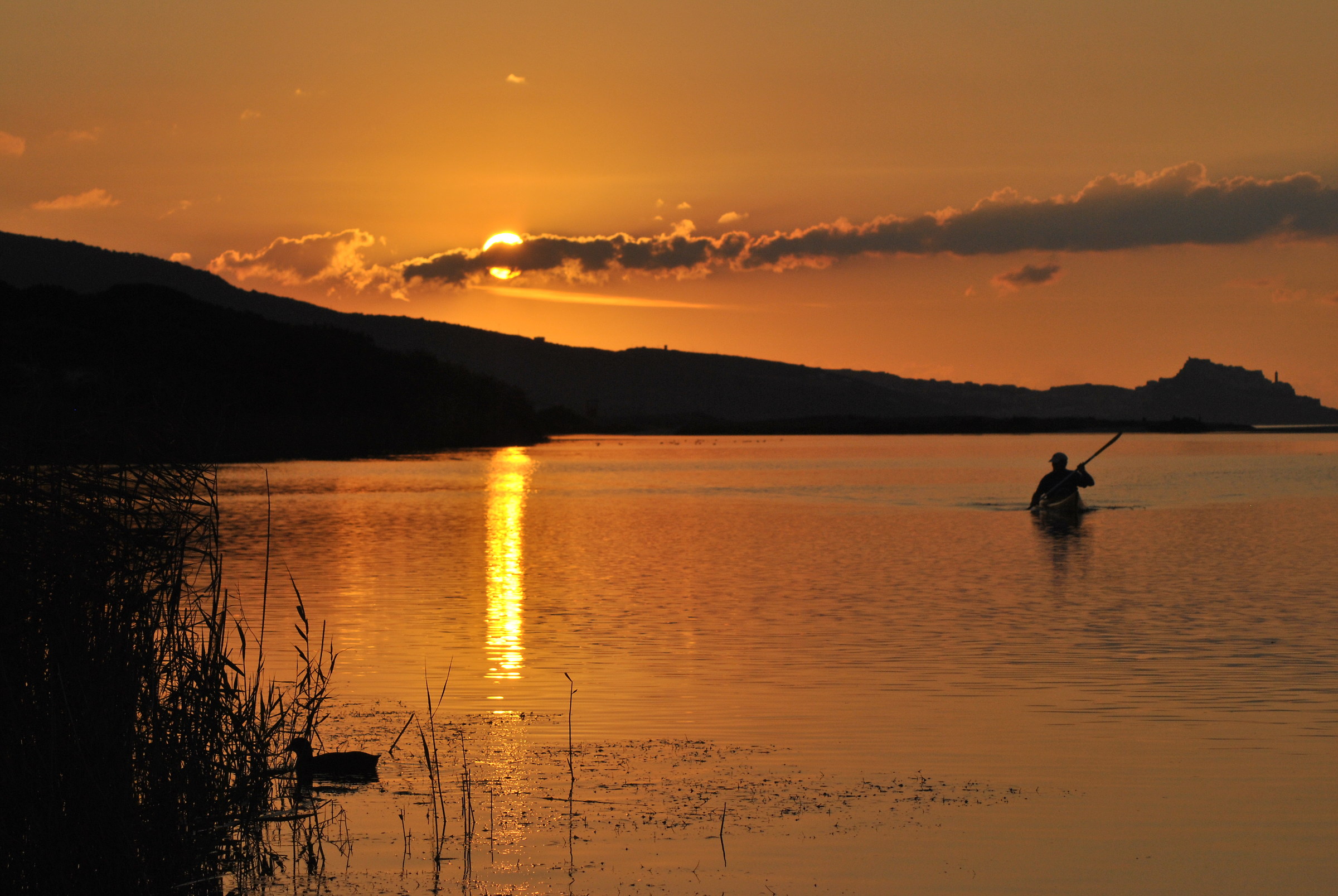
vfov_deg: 10.8
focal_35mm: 128
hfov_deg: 16.1
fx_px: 4744
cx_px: 669
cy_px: 448
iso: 200
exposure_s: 1/1000
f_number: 11
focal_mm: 85
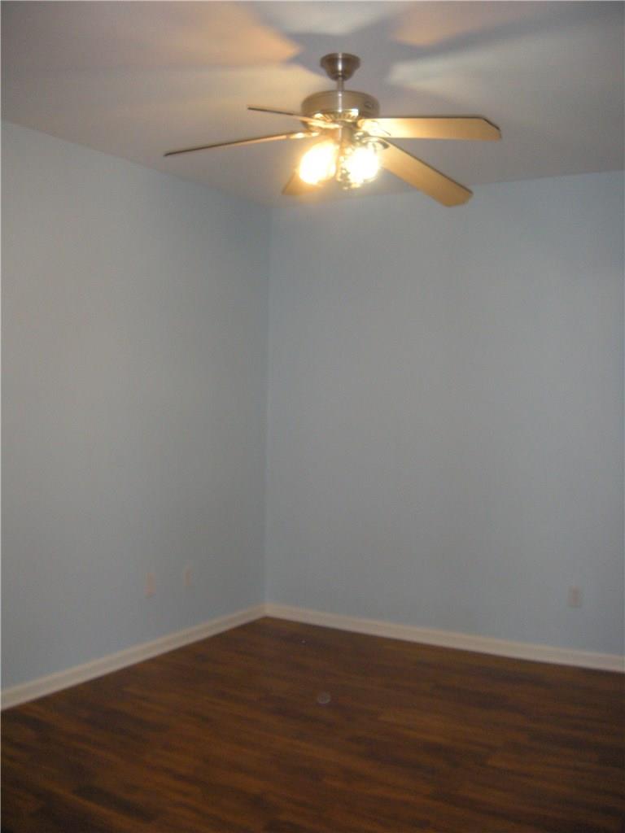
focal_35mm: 35
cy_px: 416
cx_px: 312
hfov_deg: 40.7
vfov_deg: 52.6
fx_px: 843
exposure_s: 1/36.7
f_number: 3.8
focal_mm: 5.9
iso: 200
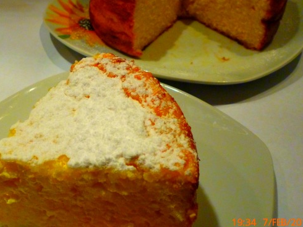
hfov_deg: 46.6
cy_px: 93
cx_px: 124
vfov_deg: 35.9
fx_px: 350
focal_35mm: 40
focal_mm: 5
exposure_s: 1/50
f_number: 3.1
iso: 400
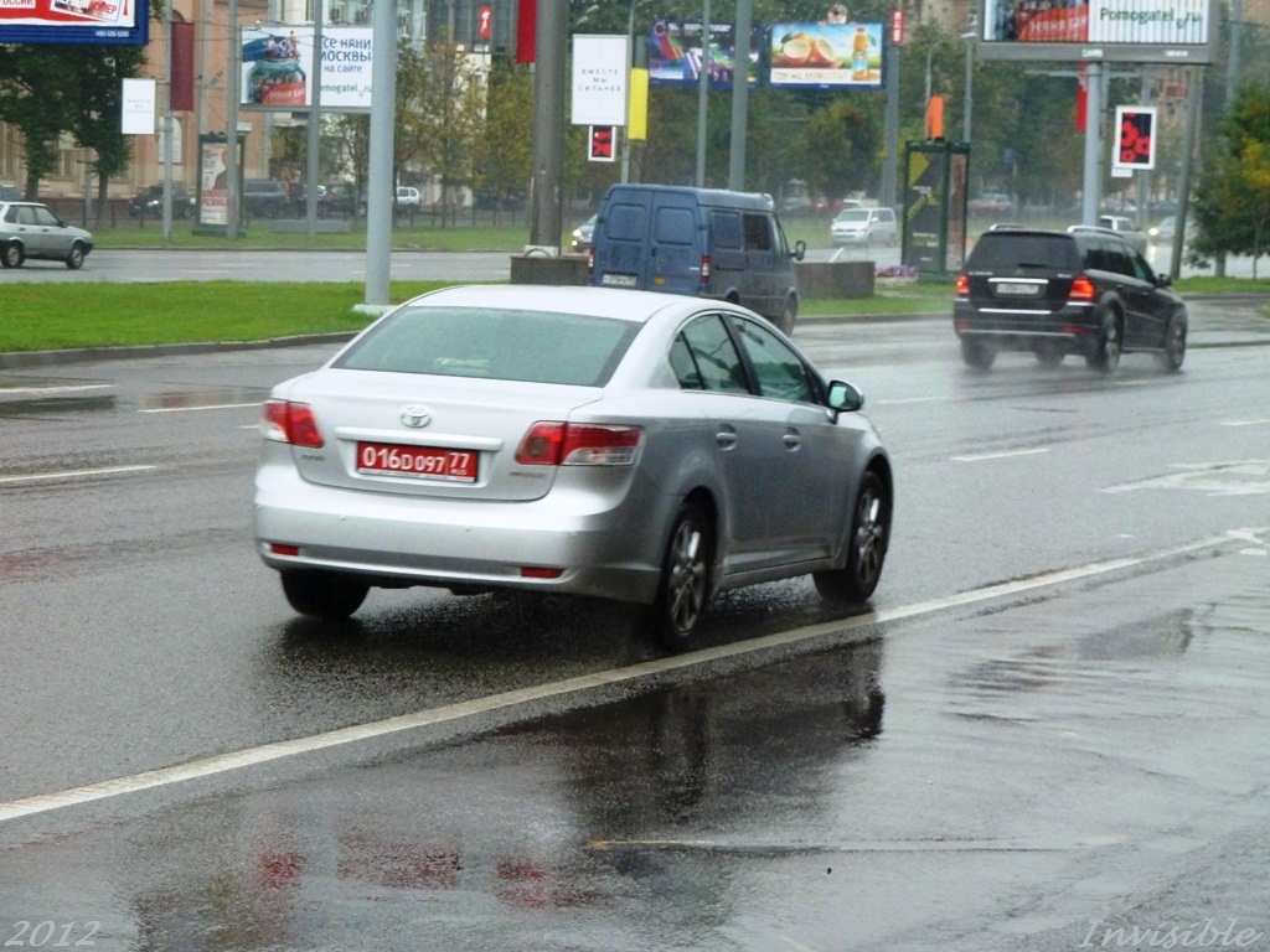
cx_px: 635
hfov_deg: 17.7
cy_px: 476
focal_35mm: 111
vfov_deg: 13.3
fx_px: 4072
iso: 400
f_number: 4.4
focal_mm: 18.2
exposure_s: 1/200
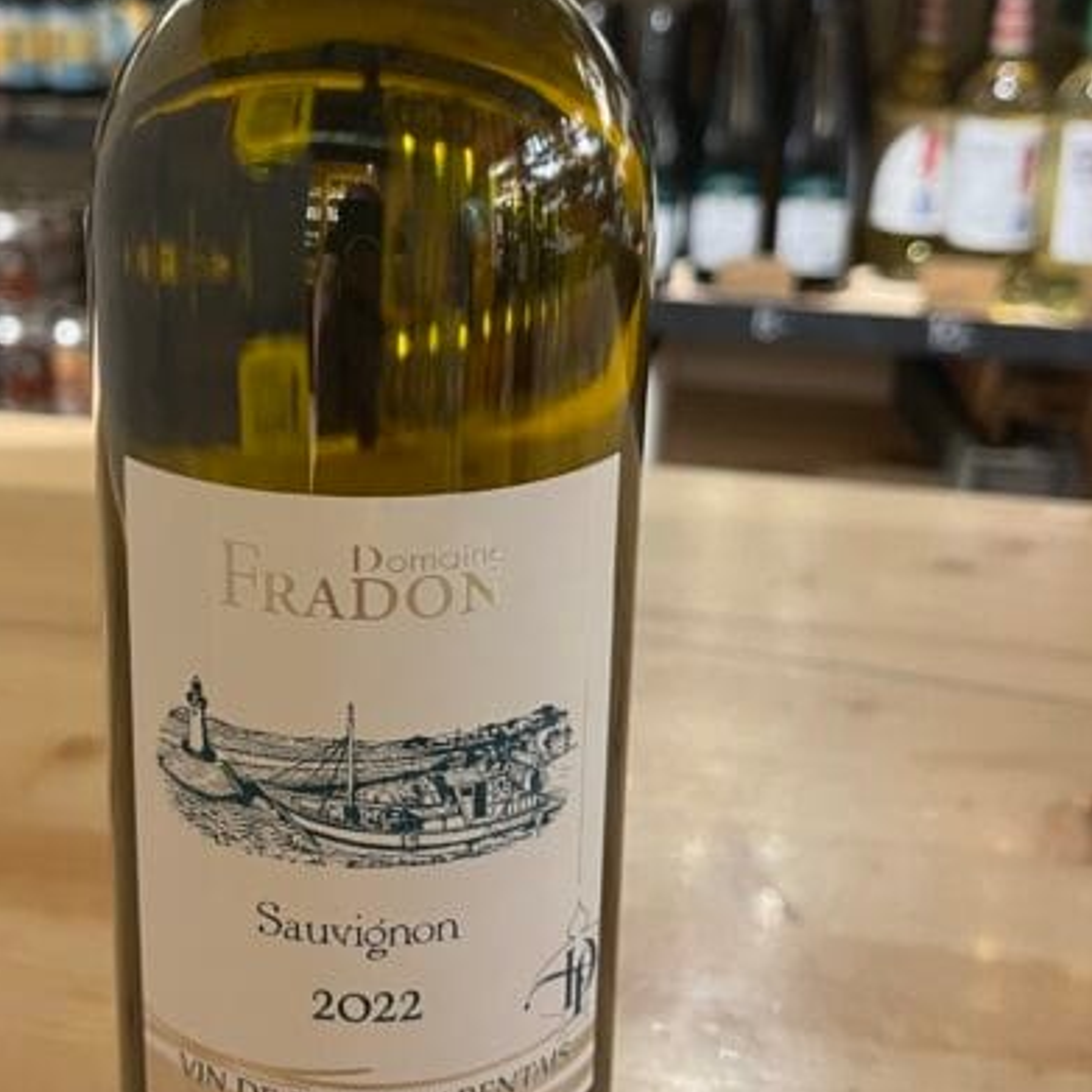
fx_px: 1677
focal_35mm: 47
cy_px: 388
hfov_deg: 35.7
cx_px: 369
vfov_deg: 35.8
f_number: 1.6
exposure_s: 1/50
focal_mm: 5.1
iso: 320
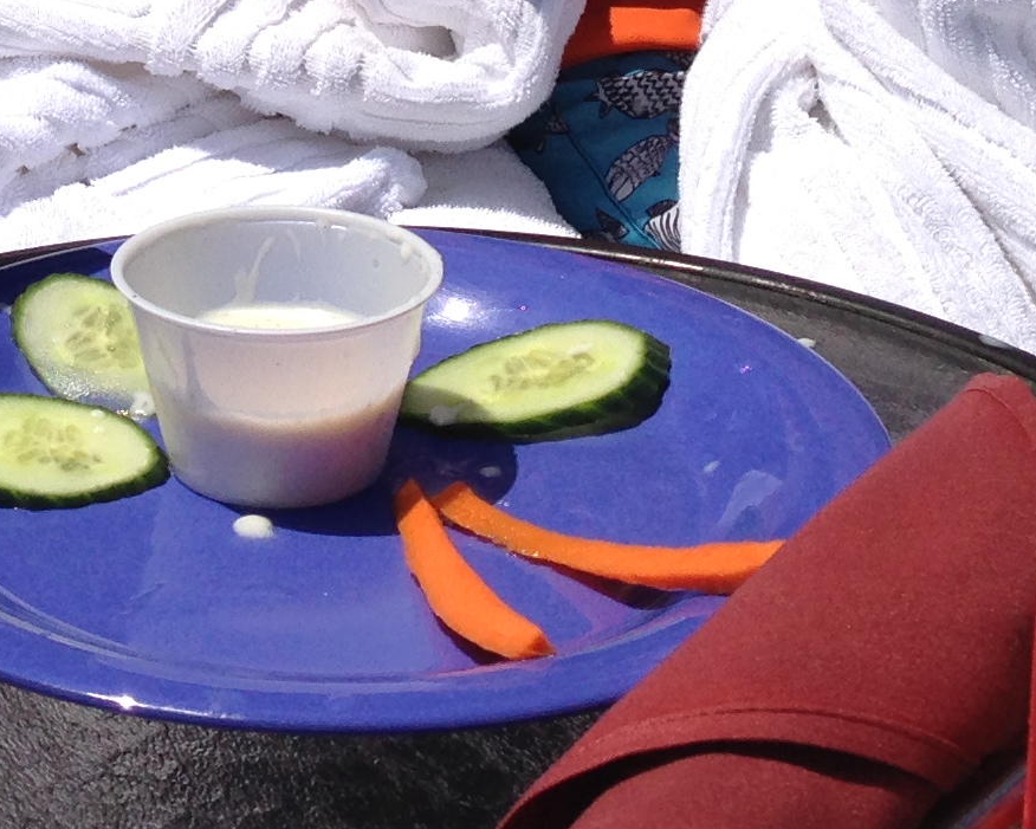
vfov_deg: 12.3
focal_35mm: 120
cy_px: -409
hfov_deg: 15.7
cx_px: -25
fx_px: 3680
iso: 50
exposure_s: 1/3623
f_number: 2.4
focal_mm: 4.13
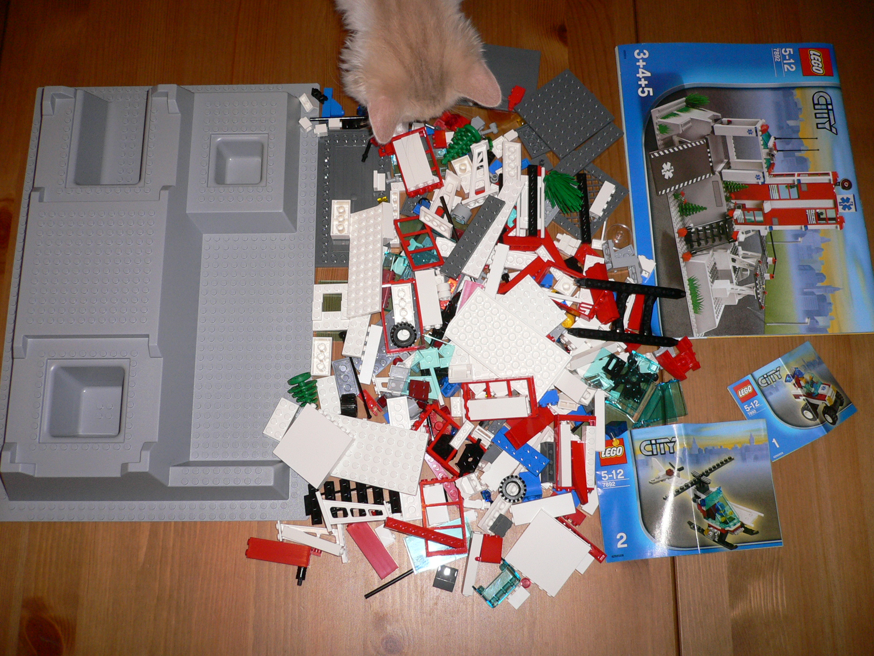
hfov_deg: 52.6
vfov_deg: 40.7
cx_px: 437
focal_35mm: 35
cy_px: 328
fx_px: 884
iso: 100
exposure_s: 1/60
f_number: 2.8
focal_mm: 5.8
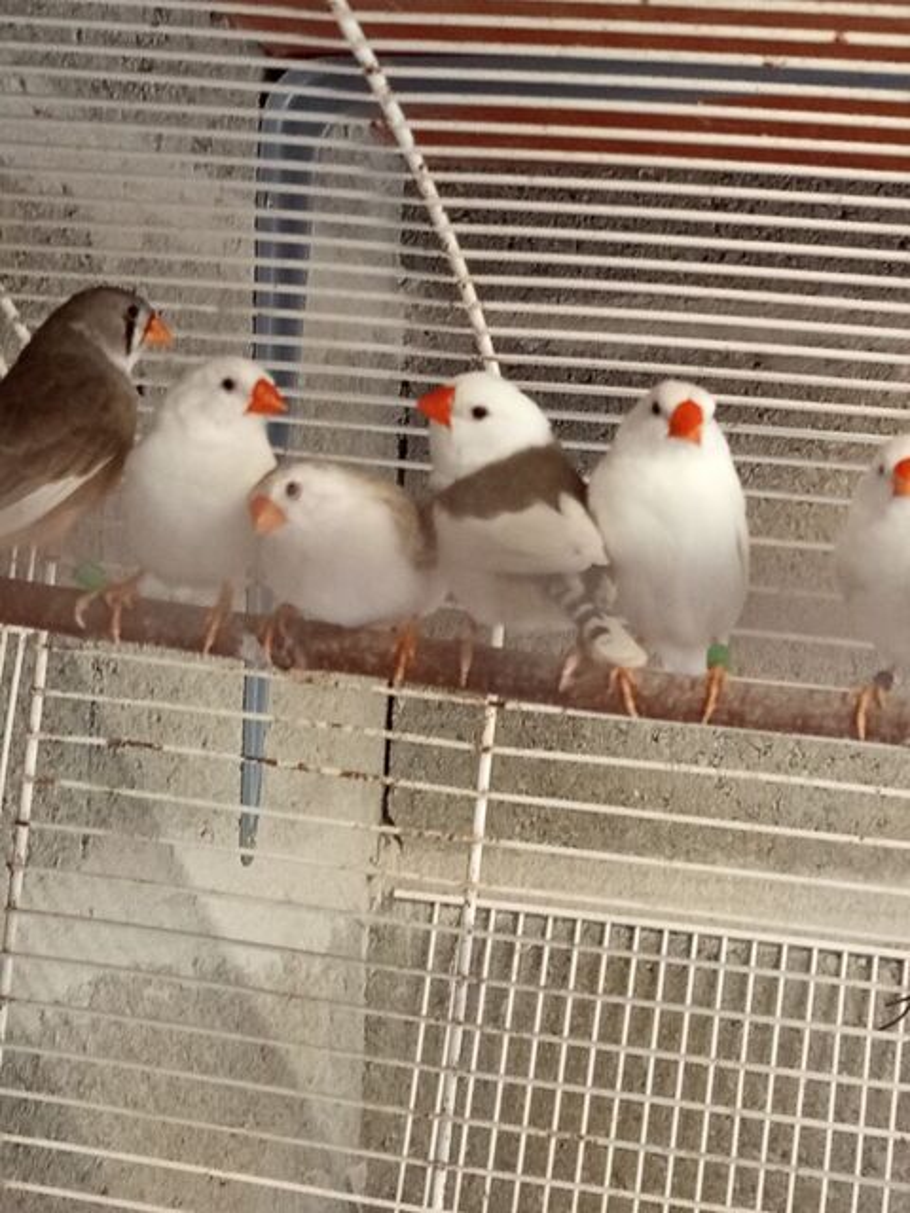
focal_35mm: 79
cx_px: 455
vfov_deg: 24.7
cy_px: 606
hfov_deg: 18.7
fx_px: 2769
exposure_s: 1/25
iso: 1544
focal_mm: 5.24
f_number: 1.7
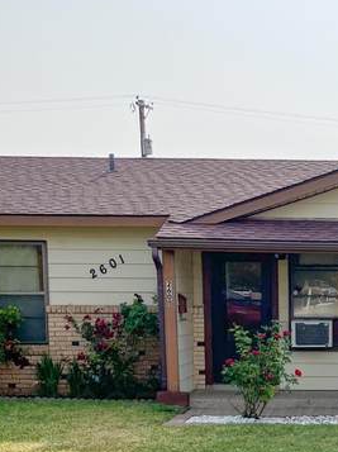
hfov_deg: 20.1
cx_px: 366
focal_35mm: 70
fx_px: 913
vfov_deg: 26.8
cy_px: 415
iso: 50
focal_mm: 5.1
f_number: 1.6
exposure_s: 1/10000
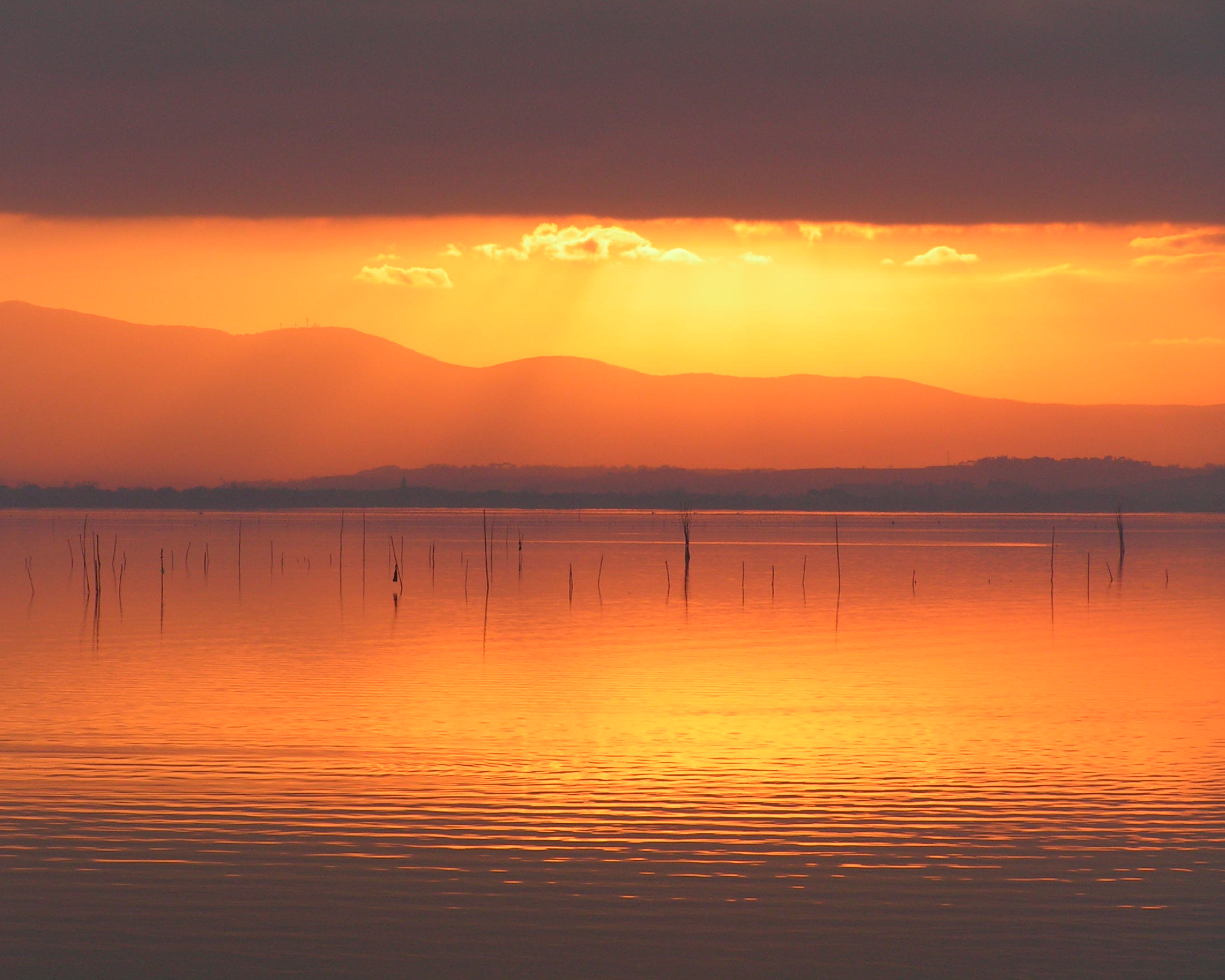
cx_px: 594
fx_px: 7505
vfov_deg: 7.5
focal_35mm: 207
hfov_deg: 9.3
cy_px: 491
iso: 50
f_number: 5
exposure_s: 1/320
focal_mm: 32.9
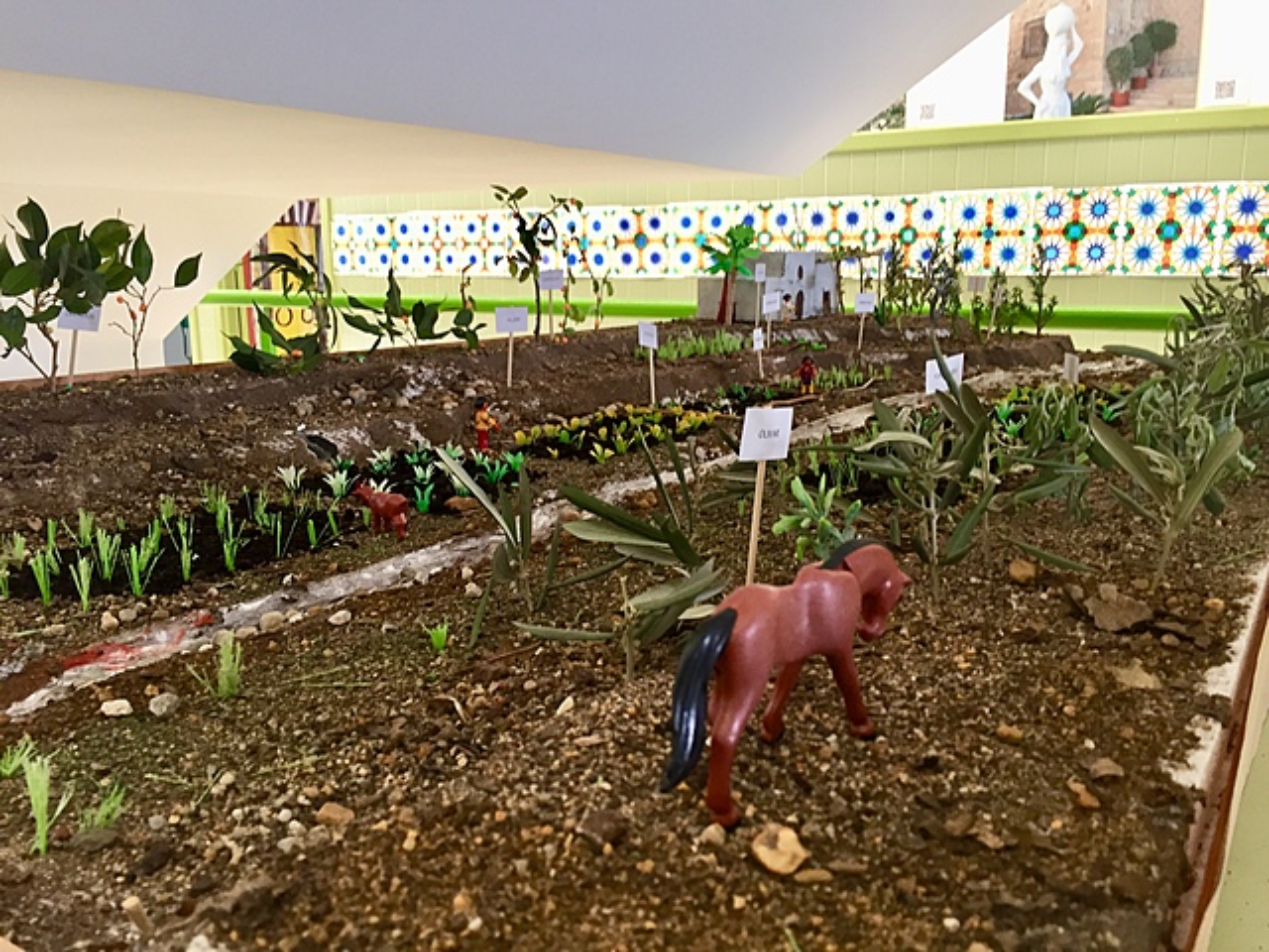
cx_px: 634
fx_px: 1063
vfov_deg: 48.2
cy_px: 476
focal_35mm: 29
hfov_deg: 61.7
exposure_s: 1/33
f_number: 2.2
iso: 80
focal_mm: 4.15
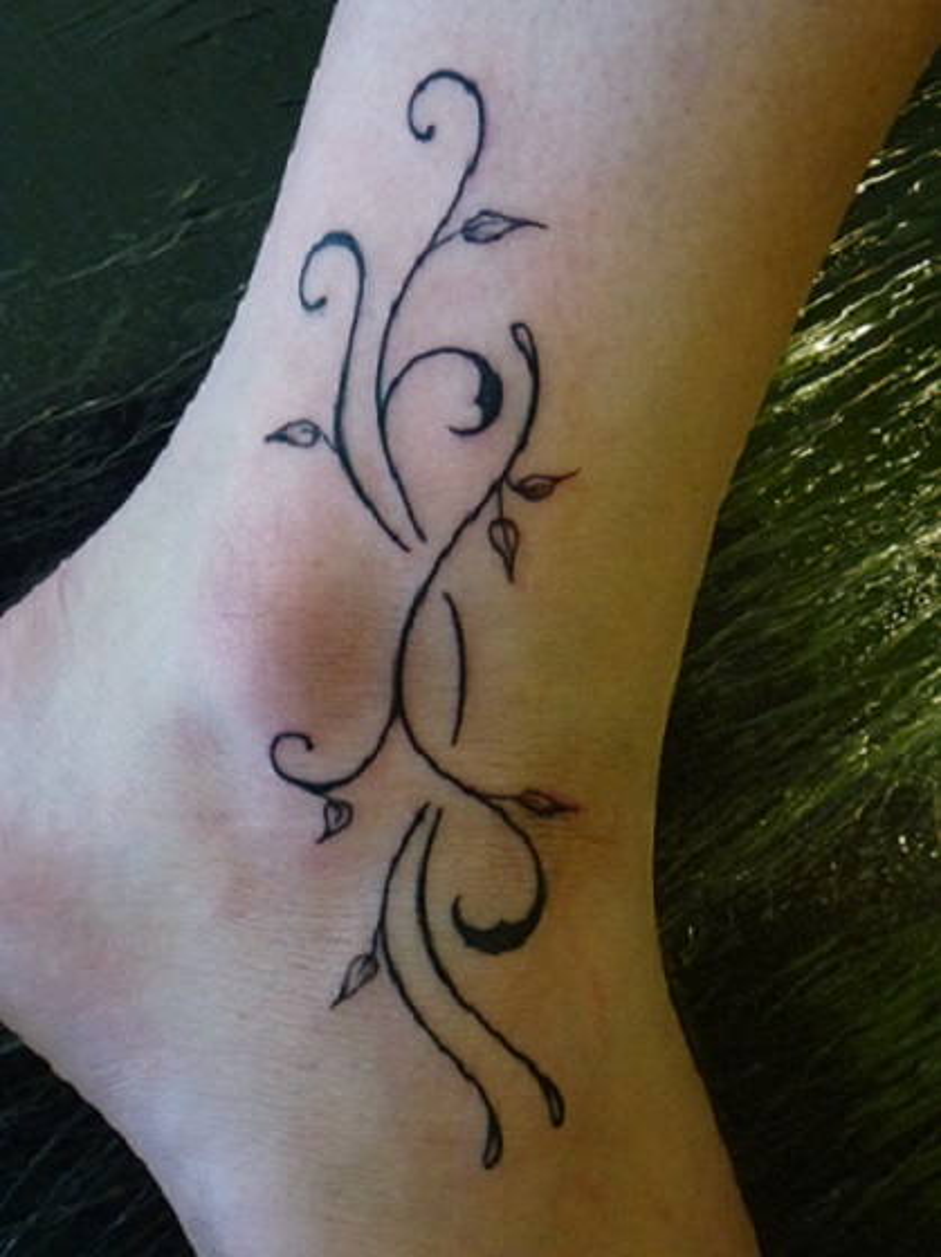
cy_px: 628
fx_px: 1670
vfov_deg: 41.3
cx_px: 470
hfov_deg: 31.5
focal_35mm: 46
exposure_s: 1/40
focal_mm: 8
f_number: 4
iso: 400
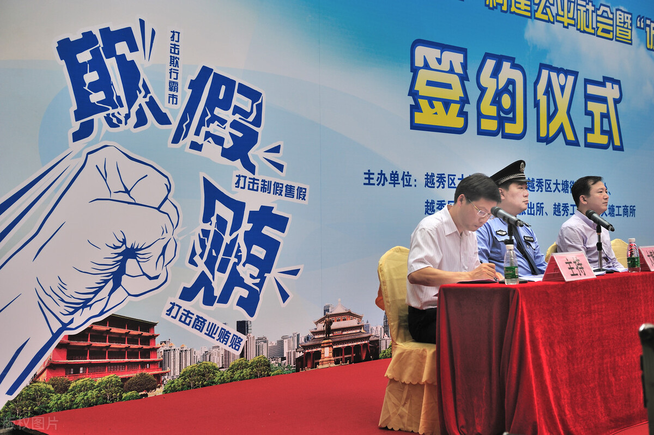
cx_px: 327
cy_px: 218
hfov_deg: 41.1
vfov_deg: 28.1
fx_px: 872
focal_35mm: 48
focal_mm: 48
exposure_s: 1/1000
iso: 200
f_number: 4
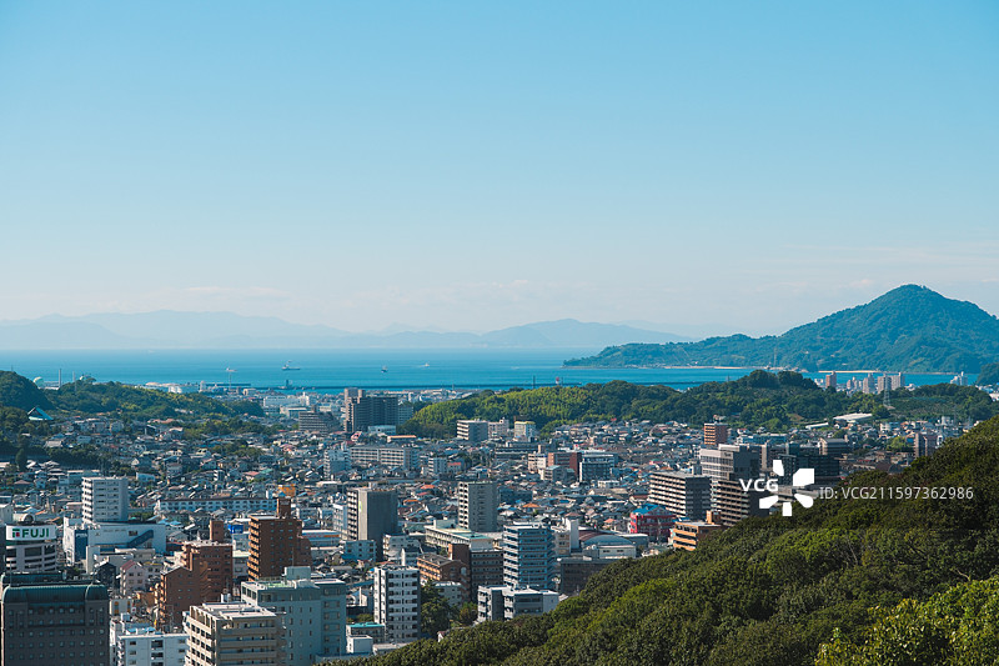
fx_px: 2552
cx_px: 500
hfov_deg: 22.1
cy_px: 333
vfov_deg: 14.9
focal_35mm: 92
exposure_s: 1/800
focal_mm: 61.5
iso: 125
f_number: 5.6
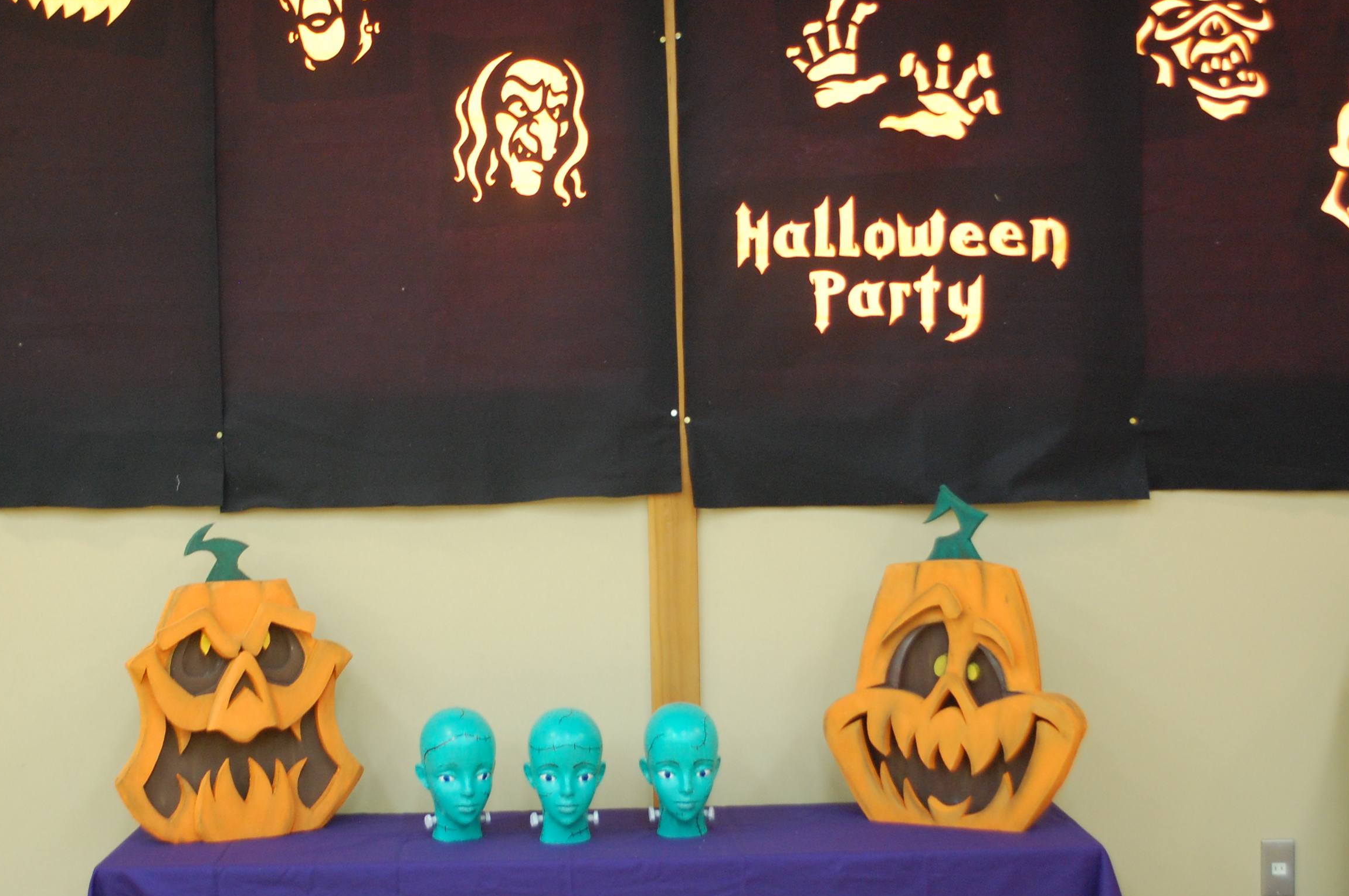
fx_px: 1909
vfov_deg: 26.4
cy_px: 383
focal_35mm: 51
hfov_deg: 38.9
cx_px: 605
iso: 800
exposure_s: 1/10
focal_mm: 26
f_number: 4.5
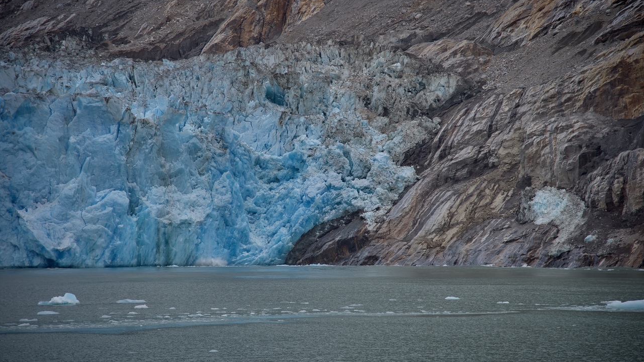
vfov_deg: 9.6
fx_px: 2151
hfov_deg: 17.0
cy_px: 178
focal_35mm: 126
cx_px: 322
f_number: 4.5
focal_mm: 120
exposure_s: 1/250
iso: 100
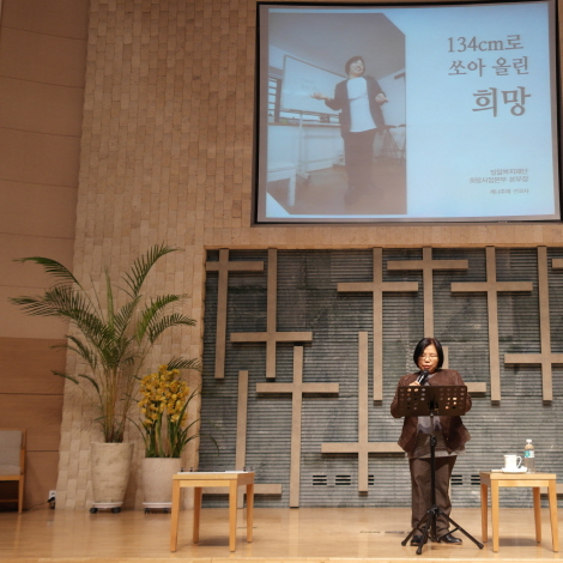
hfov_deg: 38.7
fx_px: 791
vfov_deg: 39.2
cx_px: 379
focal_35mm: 43
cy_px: 279
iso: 200
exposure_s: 1/40
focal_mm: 22
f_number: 4
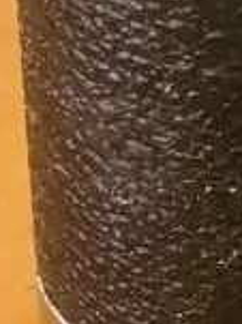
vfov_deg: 10.3
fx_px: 1774
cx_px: 696
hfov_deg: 7.1
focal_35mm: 190
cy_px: -51
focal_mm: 3.99
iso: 250
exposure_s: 1/50
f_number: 1.8
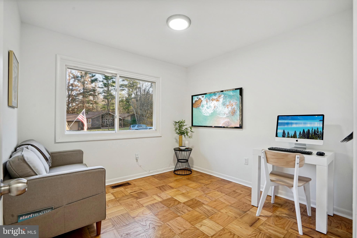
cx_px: 178
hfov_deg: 96.7
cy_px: 119
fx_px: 159
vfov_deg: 73.7
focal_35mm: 16
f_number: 8
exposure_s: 1/30
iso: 800
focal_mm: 16
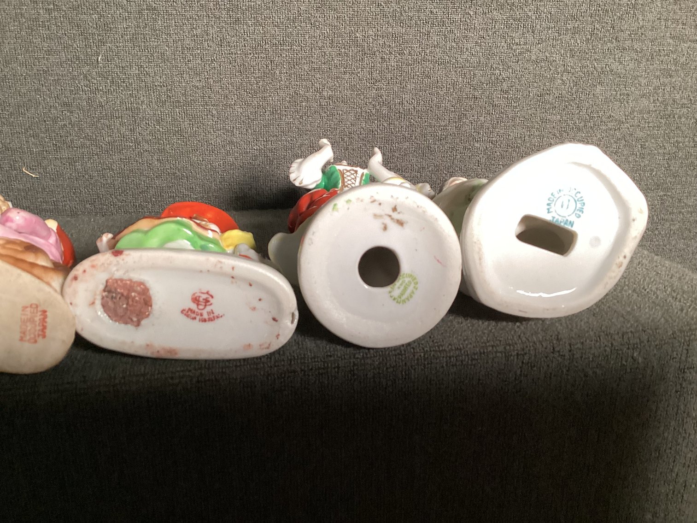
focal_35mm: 31
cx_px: 348
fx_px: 624
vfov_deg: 45.4
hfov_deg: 58.3
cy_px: 262
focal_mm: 3.3
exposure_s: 1/60
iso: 200
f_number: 2.4
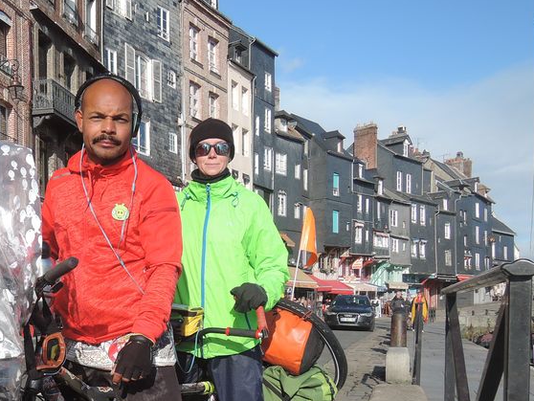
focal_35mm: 43
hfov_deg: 42.4
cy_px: 355
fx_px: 664
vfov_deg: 32.1
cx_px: 131
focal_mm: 5.1
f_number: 2.8
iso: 80
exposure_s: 1/160
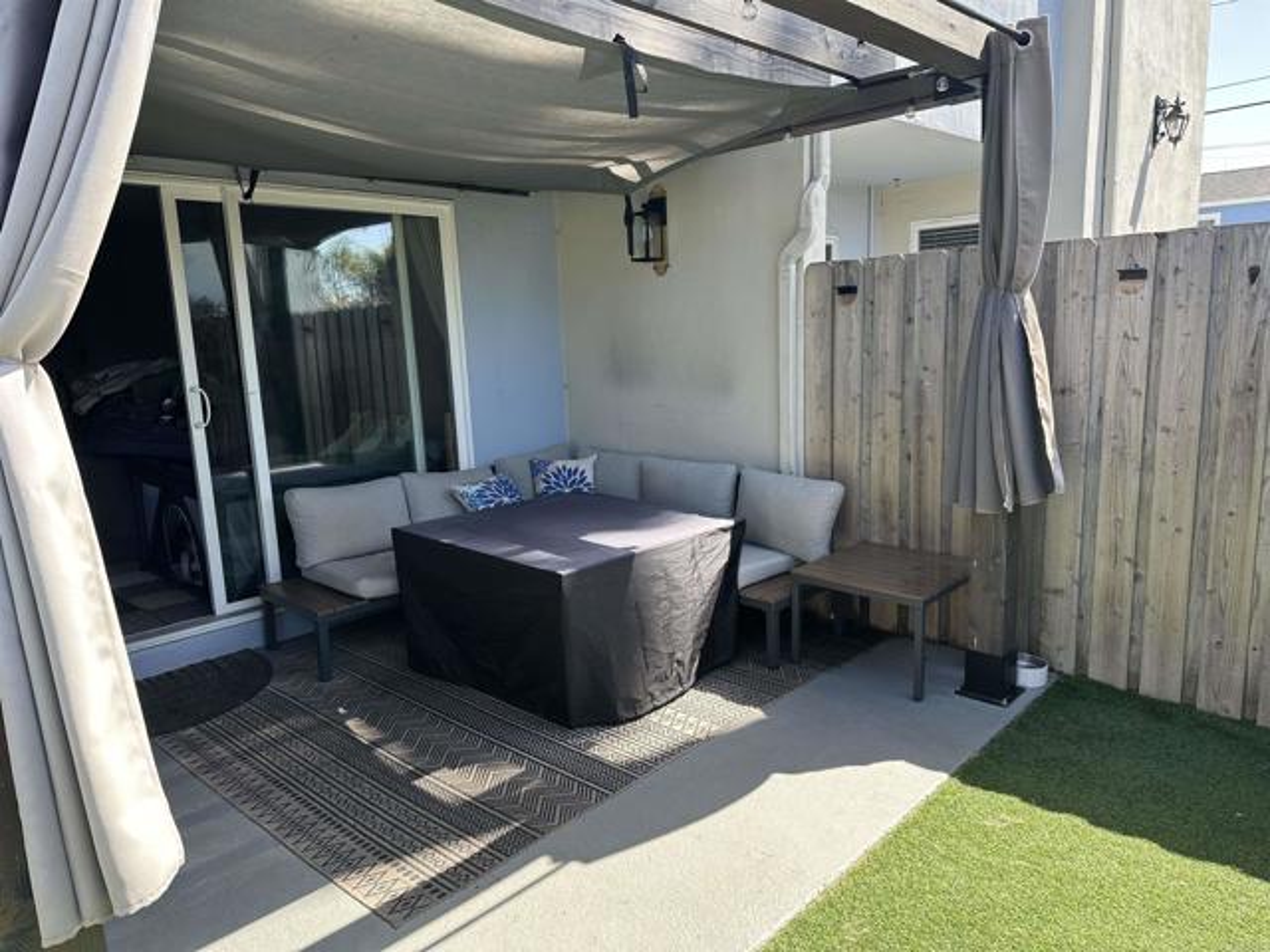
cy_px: 476
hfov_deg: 71.6
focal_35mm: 24
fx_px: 881
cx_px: 635
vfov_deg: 56.8
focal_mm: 6.86
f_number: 1.78
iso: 80
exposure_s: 1/650
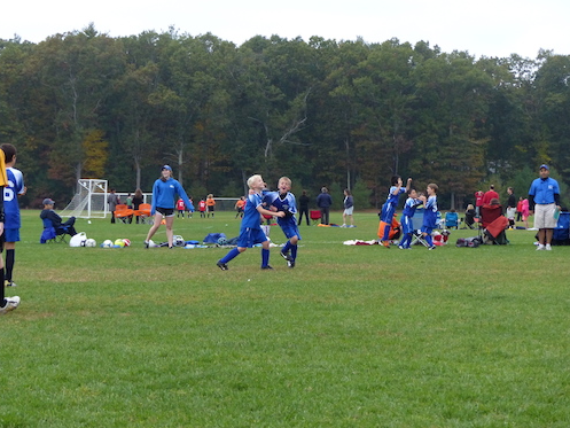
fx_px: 1976
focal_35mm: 120
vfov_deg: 12.4
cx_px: 270
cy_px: 200
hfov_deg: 16.4
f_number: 2.8
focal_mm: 20.1
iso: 400
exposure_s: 1/320
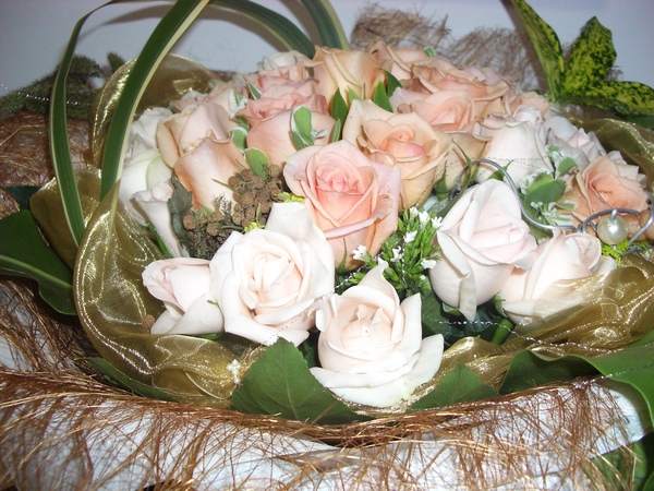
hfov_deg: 52.6
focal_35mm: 35
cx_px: 327
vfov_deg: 40.7
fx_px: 661
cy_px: 246
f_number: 2.6
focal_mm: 5.8
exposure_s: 1/60
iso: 200
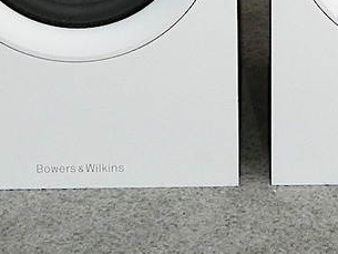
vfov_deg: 7.6
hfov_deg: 10.3
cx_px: 250
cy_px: -120
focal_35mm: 192
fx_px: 1875
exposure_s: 1/80
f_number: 4.7
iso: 800
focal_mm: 10.9
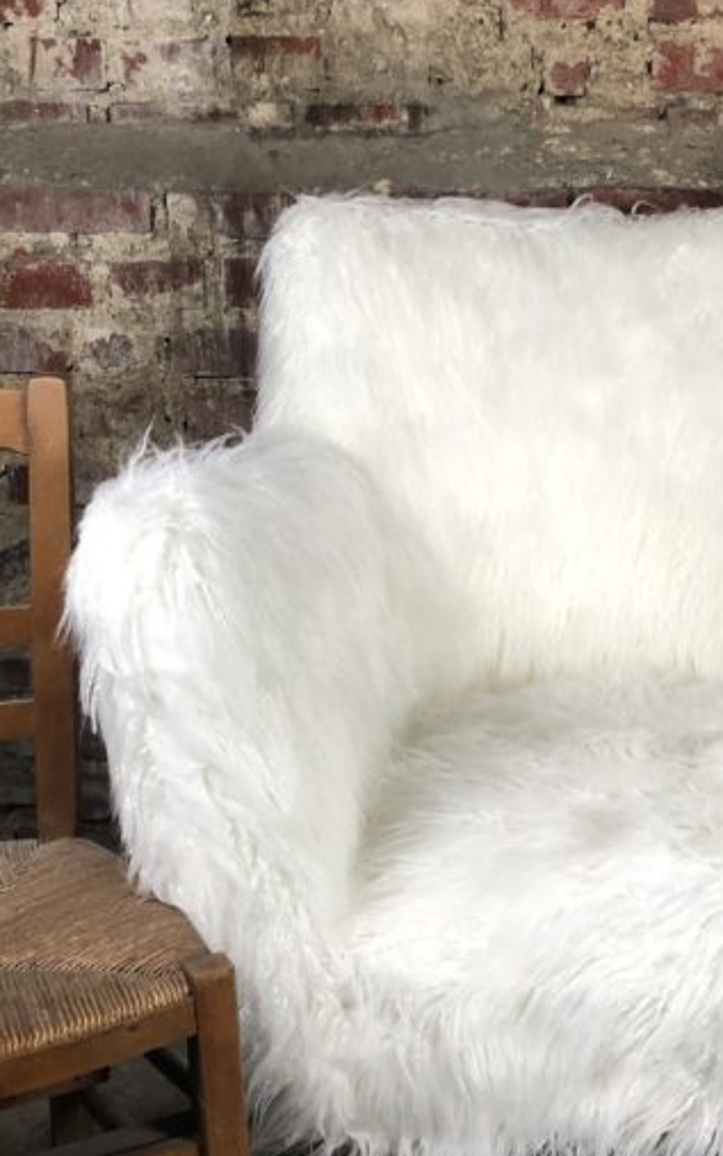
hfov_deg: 21.6
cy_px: 552
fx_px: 1891
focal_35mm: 60
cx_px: 454
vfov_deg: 34.0
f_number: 1.8
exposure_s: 1/33
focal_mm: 4
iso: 32
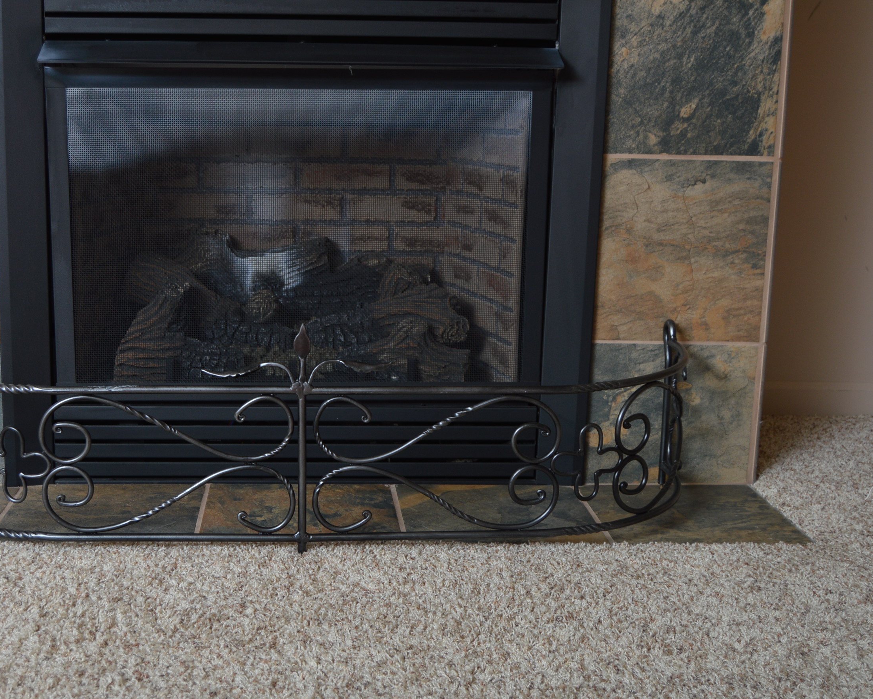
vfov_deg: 32.7
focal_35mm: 46
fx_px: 1189
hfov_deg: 40.1
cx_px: 346
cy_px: 370
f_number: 3.8
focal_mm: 24
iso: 200
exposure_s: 1/200
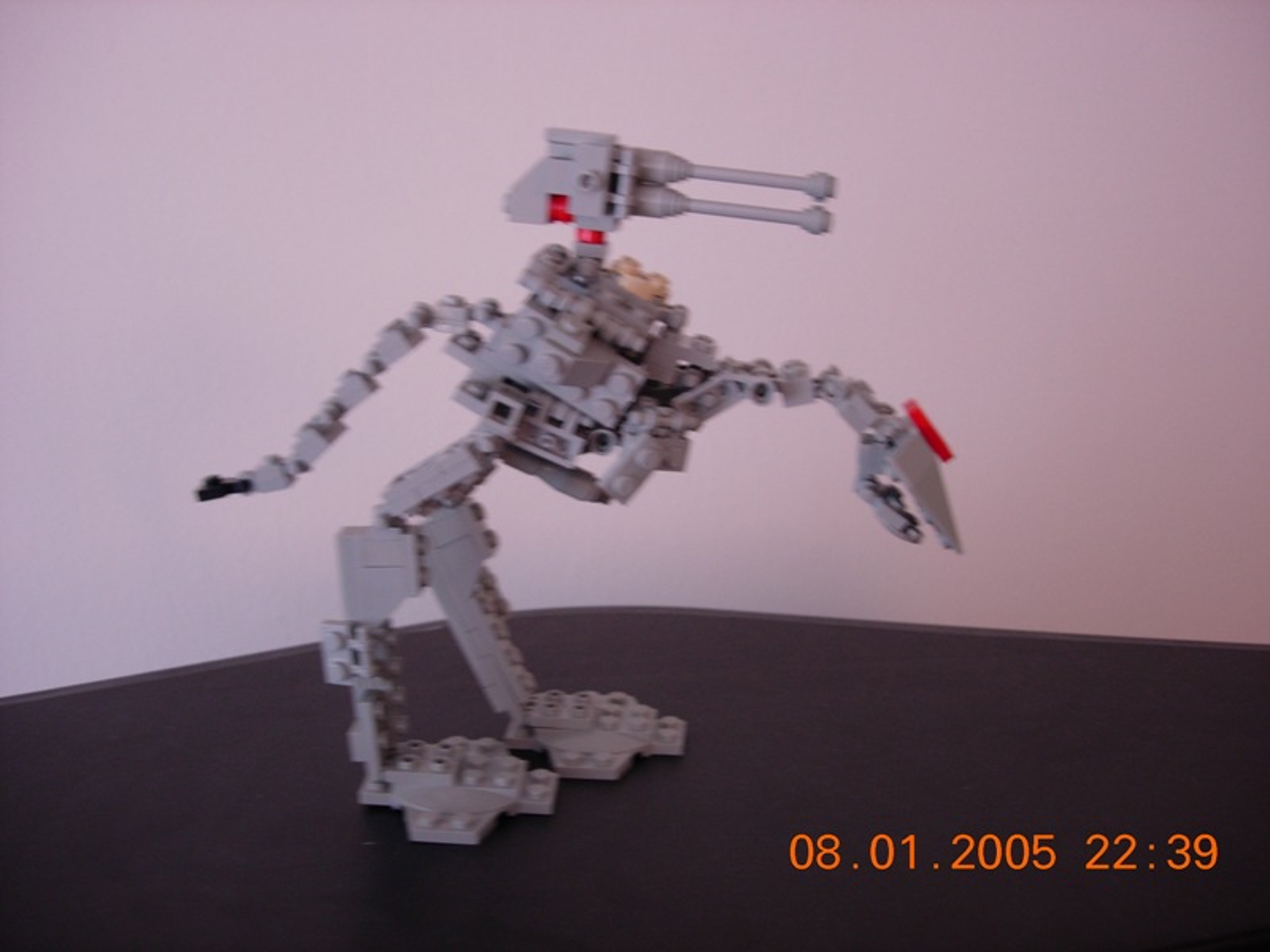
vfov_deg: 37.7
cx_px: 635
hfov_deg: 49.0
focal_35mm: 38
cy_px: 476
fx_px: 1394
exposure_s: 1/11.9
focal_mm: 7.8
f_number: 2.8
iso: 64
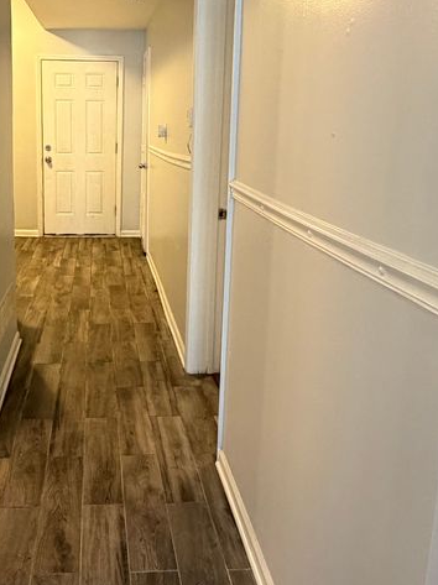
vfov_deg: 56.3
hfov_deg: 43.0
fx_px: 541
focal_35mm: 32
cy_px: 228
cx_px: 121
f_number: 2.2
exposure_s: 1/60
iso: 400
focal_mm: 2.22
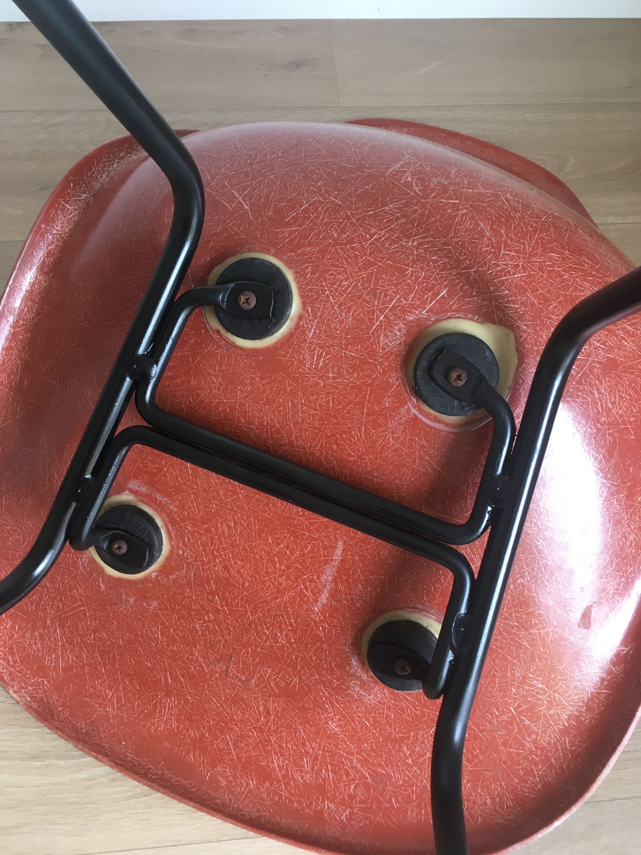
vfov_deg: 61.7
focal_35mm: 29
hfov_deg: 48.2
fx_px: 716
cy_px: 428
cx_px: 320
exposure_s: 1/33
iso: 80
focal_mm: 4.15
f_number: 2.2
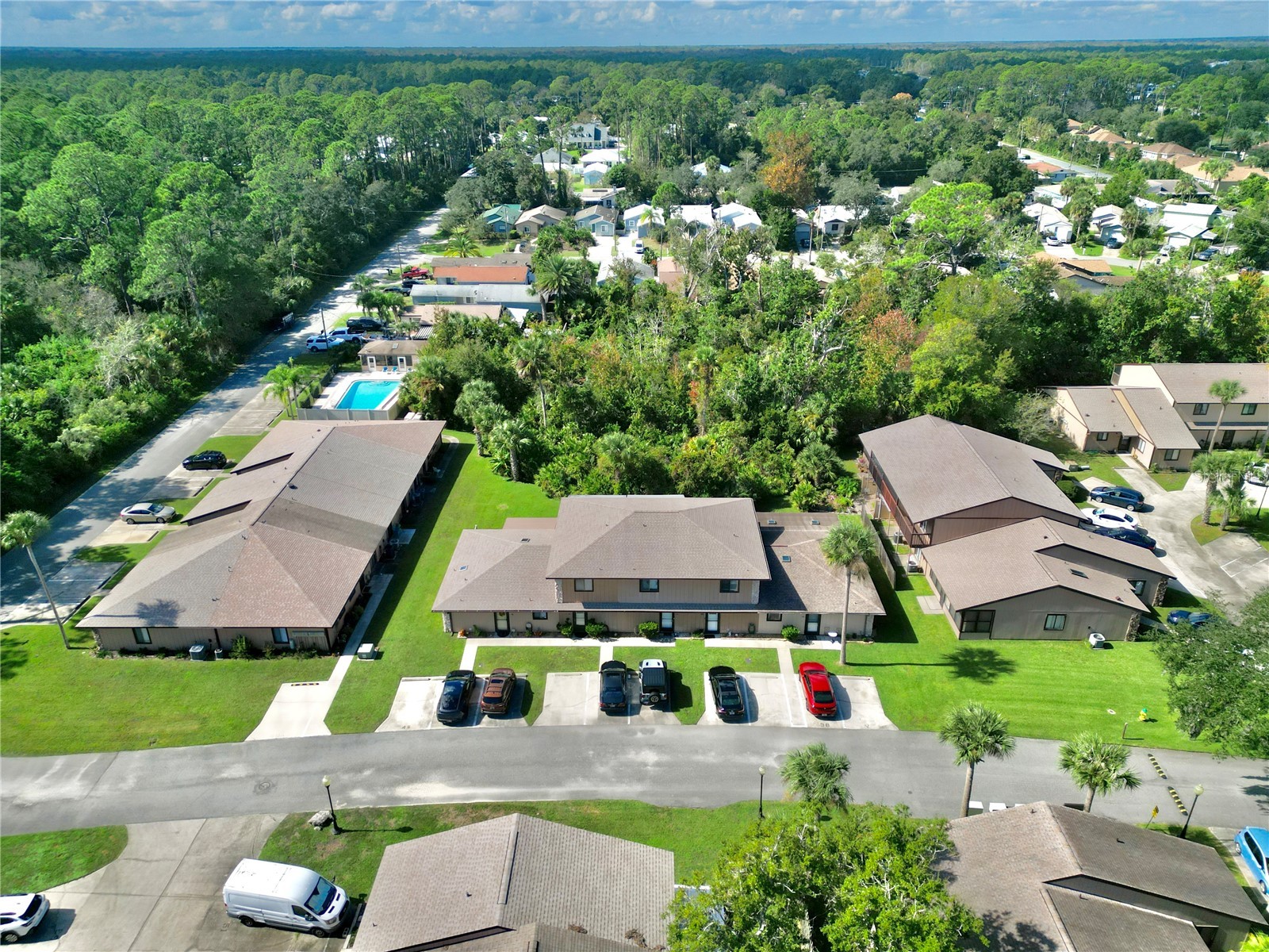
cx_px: 634
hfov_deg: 71.6
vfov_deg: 56.8
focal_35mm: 24
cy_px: 476
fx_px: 880
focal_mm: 6.72
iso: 100
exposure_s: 1/5000
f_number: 1.7
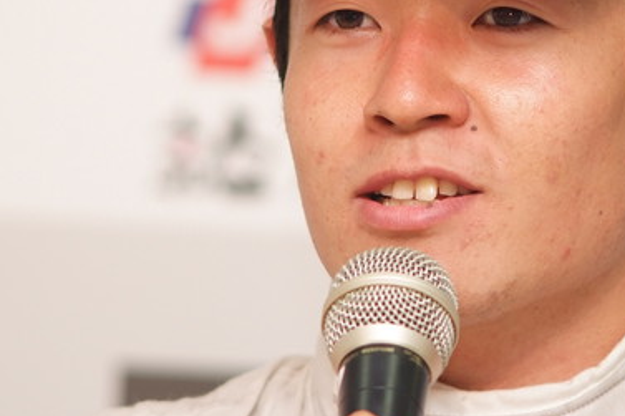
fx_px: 8954
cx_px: 451
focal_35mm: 516
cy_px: 51
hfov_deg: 4.0
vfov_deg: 2.7
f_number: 2.8
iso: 400
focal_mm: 180
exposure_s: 1/125
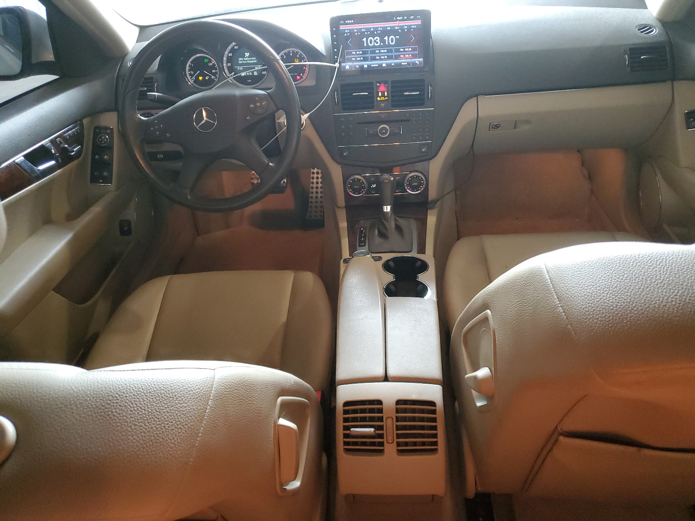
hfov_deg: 67.3
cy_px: 260
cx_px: 348
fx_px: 522
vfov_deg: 53.1
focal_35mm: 26
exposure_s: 1/60.2
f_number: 1.5
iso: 405
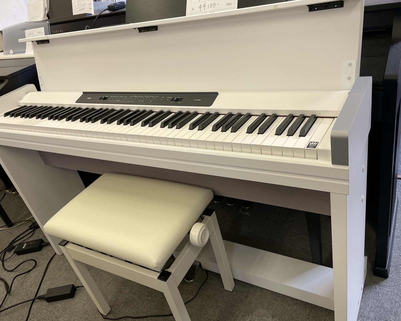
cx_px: 209
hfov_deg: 62.2
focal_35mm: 28
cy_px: 160
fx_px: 332
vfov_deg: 51.5
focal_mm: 4.2
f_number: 1.6
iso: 50
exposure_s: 1/100
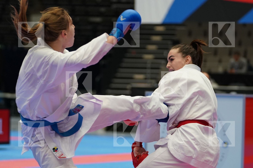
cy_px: 84
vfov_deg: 8.3
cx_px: 126
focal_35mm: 166
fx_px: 1167
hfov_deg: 12.4
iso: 2000
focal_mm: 111
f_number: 2.8
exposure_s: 1/1000
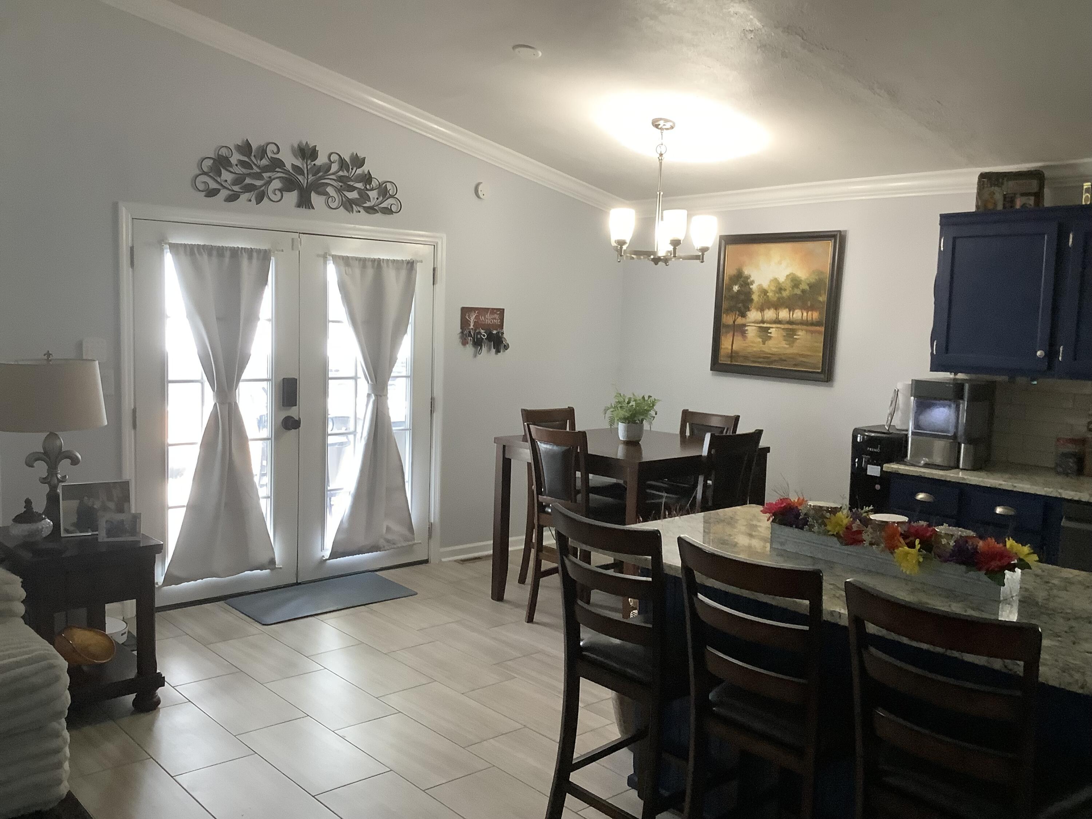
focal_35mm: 31
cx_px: 546
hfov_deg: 58.4
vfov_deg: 45.4
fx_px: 978
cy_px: 410
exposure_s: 1/60
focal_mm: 3.3
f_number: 2.4
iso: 250
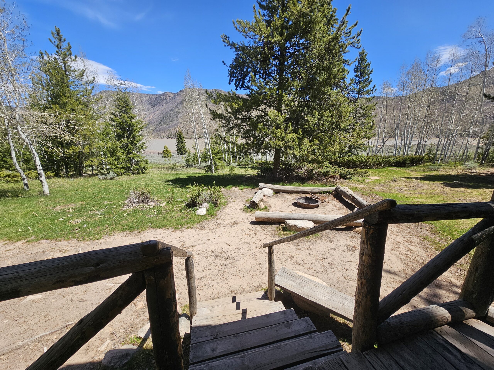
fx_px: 186
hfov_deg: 106.2
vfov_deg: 89.9
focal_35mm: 13
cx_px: 247
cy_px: 185
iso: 50
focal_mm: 2.2
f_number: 2.2
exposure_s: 1/1704
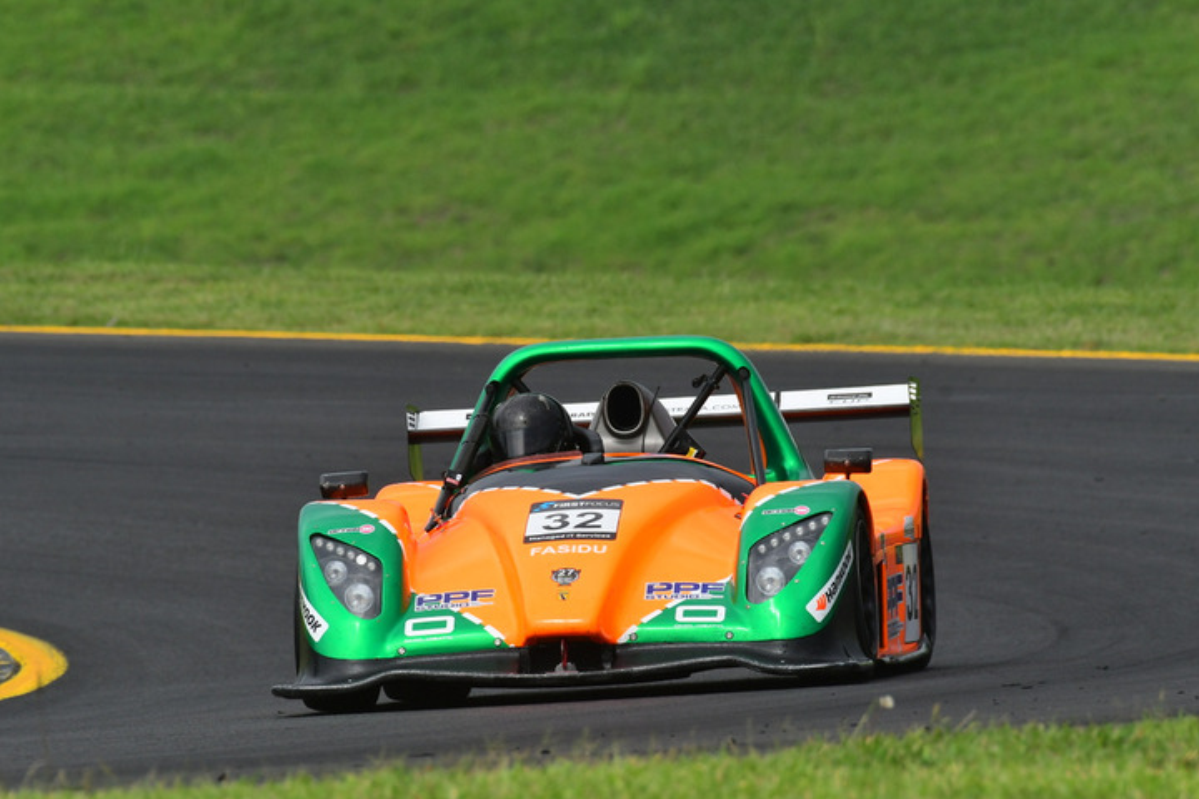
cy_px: 418
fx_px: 25543
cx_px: 600
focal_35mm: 767
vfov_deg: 1.8
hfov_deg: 2.7
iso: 500
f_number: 10
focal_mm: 460
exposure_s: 1/640
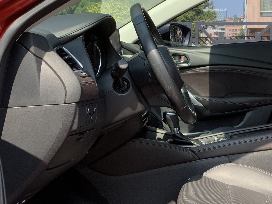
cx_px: 201
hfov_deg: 33.2
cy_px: 89
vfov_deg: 25.6
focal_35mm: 57
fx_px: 448
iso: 25
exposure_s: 1/317
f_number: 1.8
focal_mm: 4.25
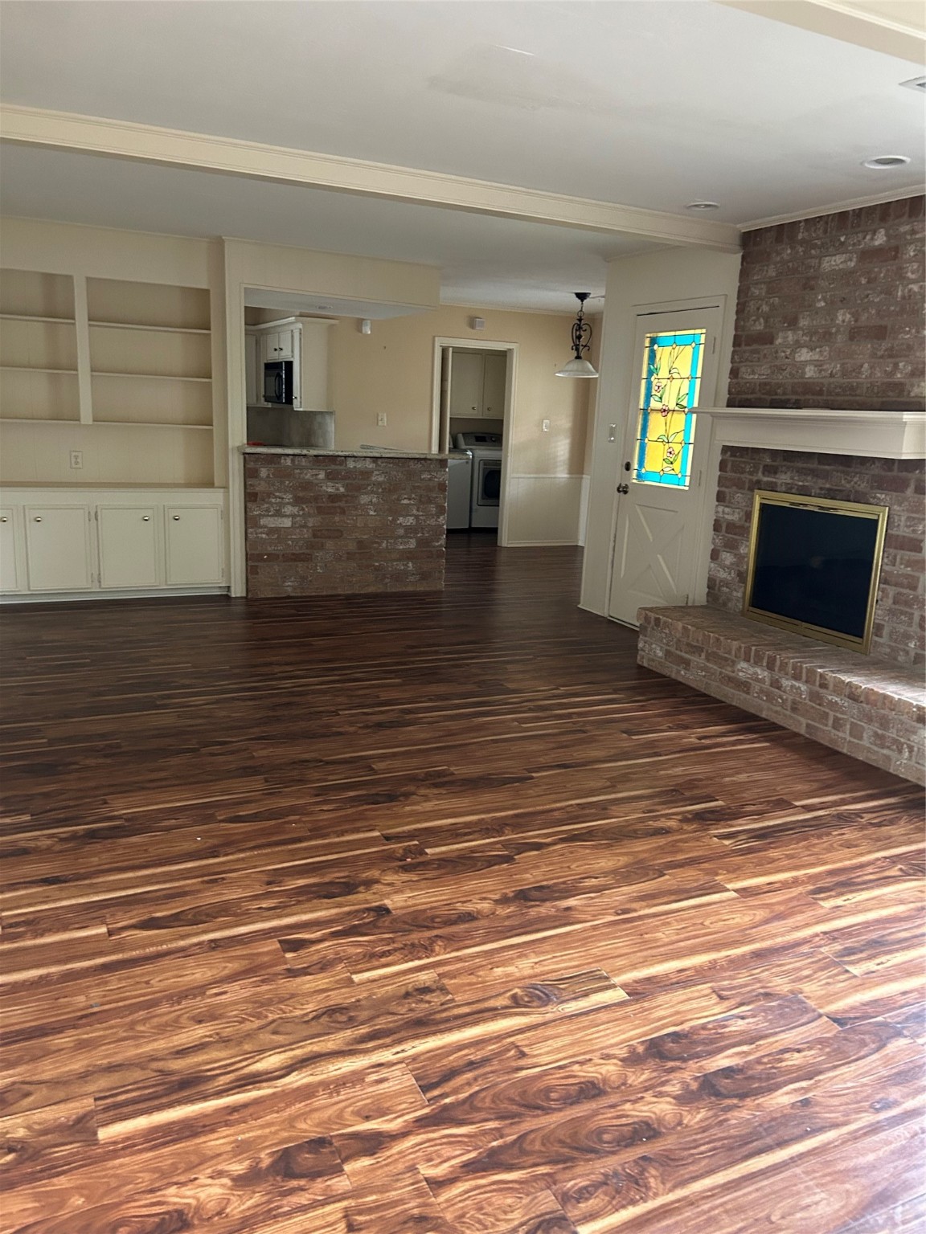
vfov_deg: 67.3
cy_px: 617
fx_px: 927
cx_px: 463
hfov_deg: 53.1
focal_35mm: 26
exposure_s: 1/55
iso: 500
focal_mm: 5.7
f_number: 1.5
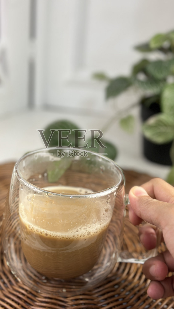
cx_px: 72
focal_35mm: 57
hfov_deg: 21.1
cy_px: 144
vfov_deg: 36.6
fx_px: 467
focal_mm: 6.86
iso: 125
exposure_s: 1/50
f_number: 1.78
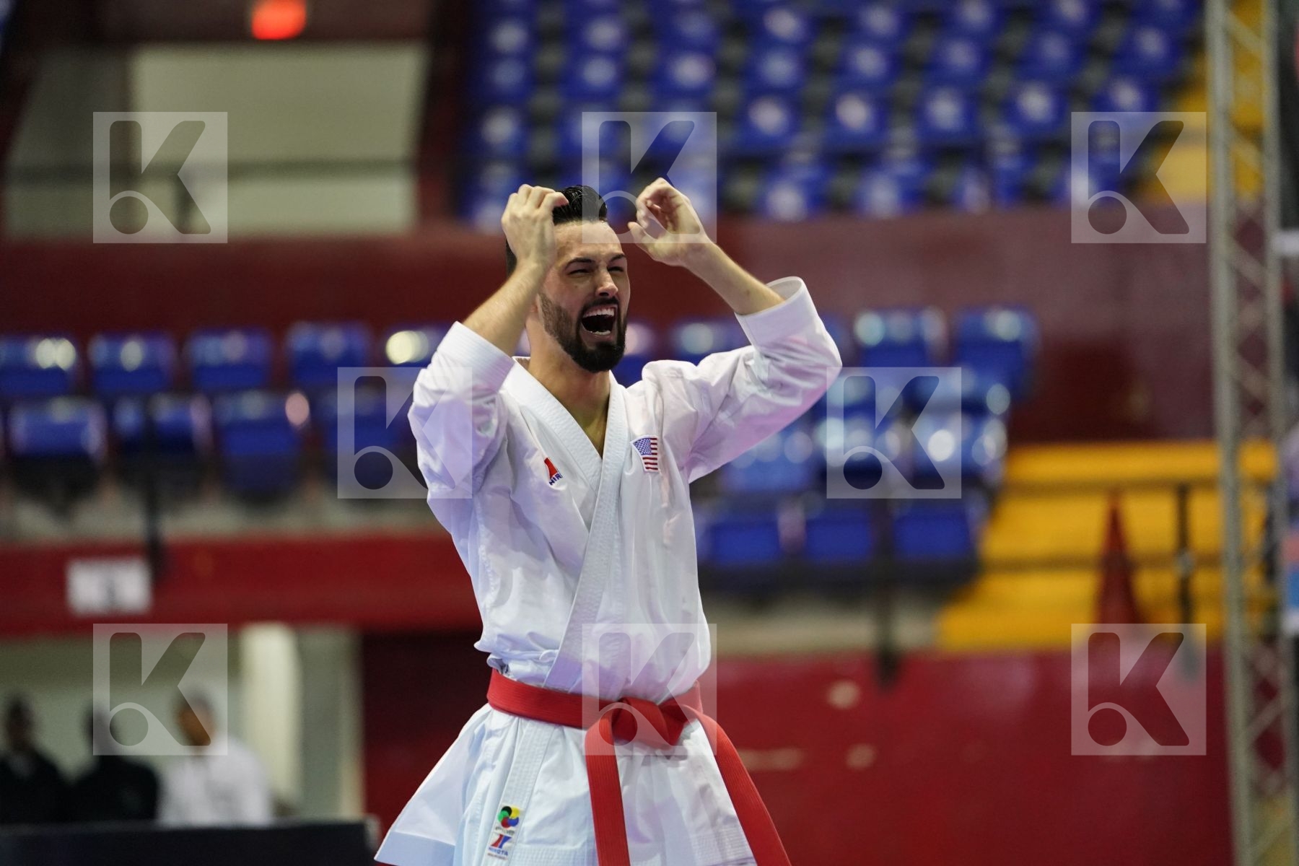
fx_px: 7216
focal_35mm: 200
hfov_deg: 10.3
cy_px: 433
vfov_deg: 6.9
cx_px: 650
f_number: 2.8
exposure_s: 1/250
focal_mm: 200
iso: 5000
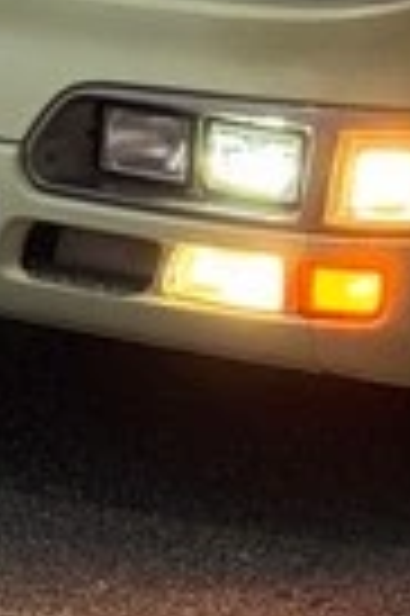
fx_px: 4983
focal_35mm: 291
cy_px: -634
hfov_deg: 4.7
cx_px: 626
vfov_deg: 6.8
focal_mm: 6.76
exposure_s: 1/48
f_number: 1.78
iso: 250
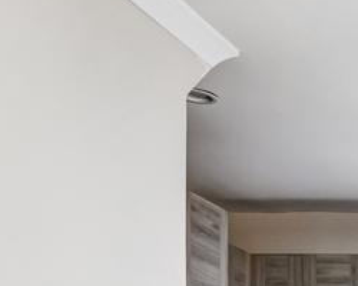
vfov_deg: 15.1
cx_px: 706
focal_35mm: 92
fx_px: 975
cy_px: 464
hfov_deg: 16.3
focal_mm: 17
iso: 400
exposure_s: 1/6
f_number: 8
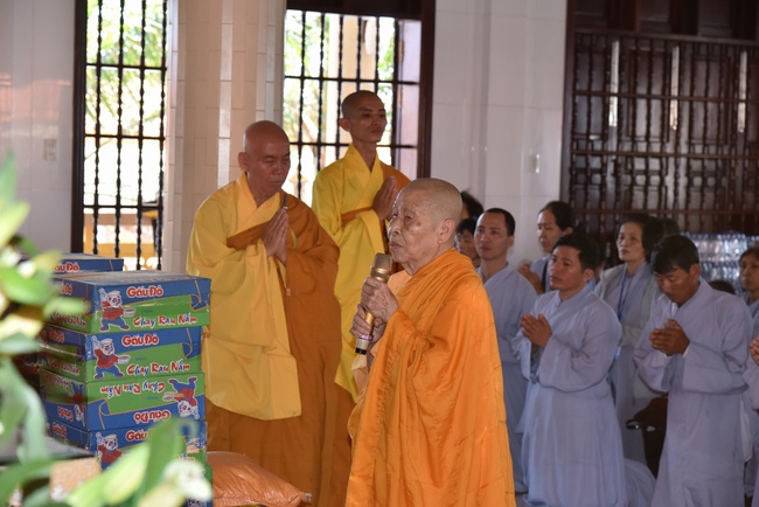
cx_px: 380
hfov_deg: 24.8
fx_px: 1730
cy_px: 254
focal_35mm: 82
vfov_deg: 16.7
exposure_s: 1/200
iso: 1000
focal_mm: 82
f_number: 5.6
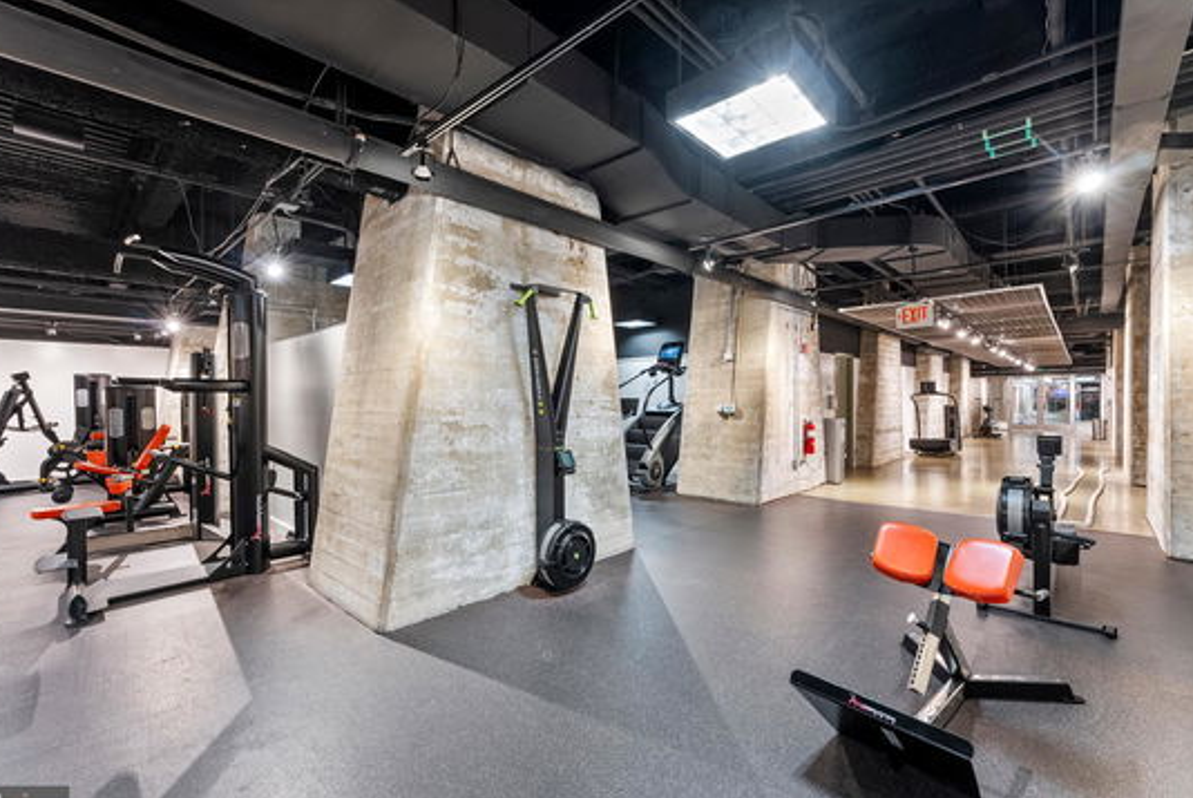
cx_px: 570
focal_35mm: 15
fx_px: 497
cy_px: 405
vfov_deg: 77.4
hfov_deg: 100.3
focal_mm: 14
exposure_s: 4
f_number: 8
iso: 100
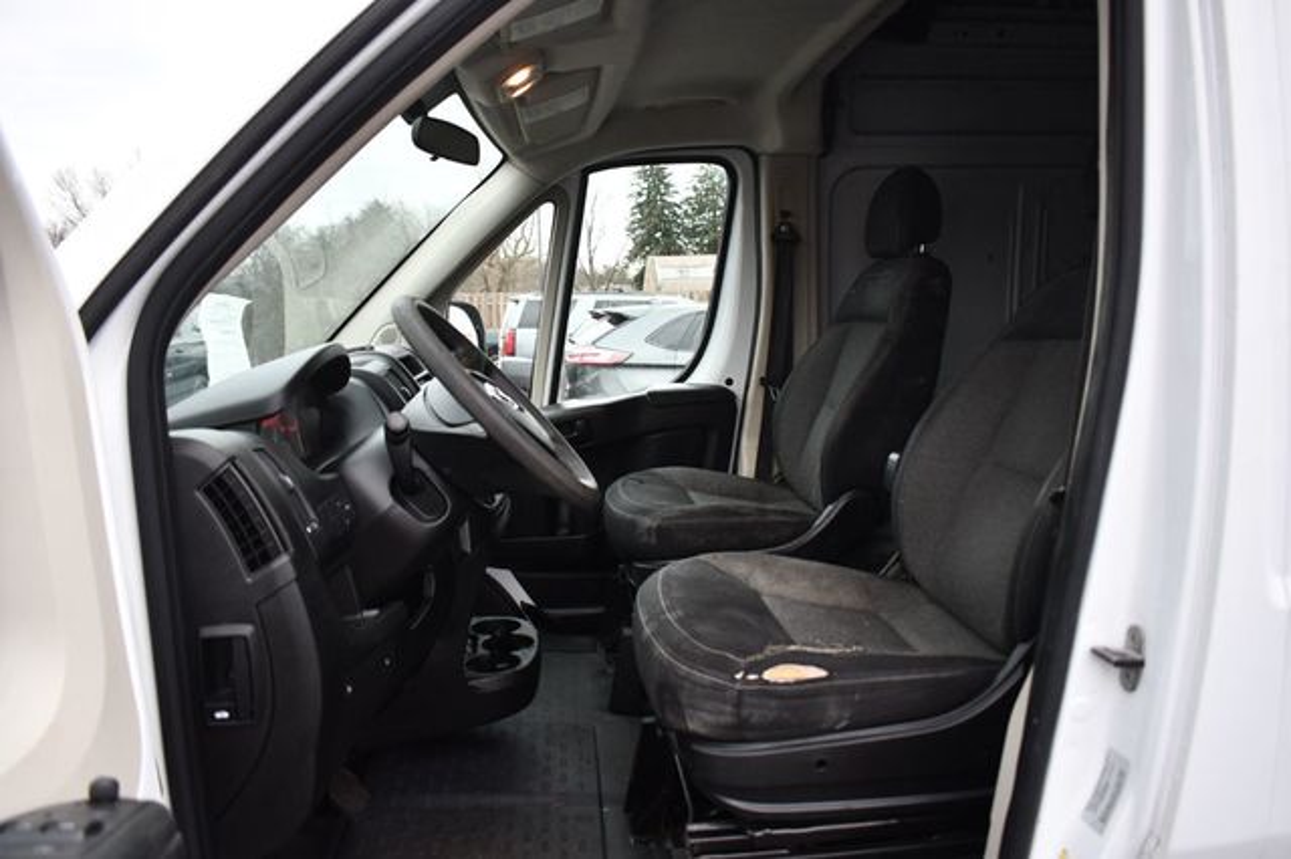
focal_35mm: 27
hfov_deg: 67.4
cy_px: 430
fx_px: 968
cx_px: 646
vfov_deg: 47.9
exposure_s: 1/160
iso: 800
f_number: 3.5
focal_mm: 18
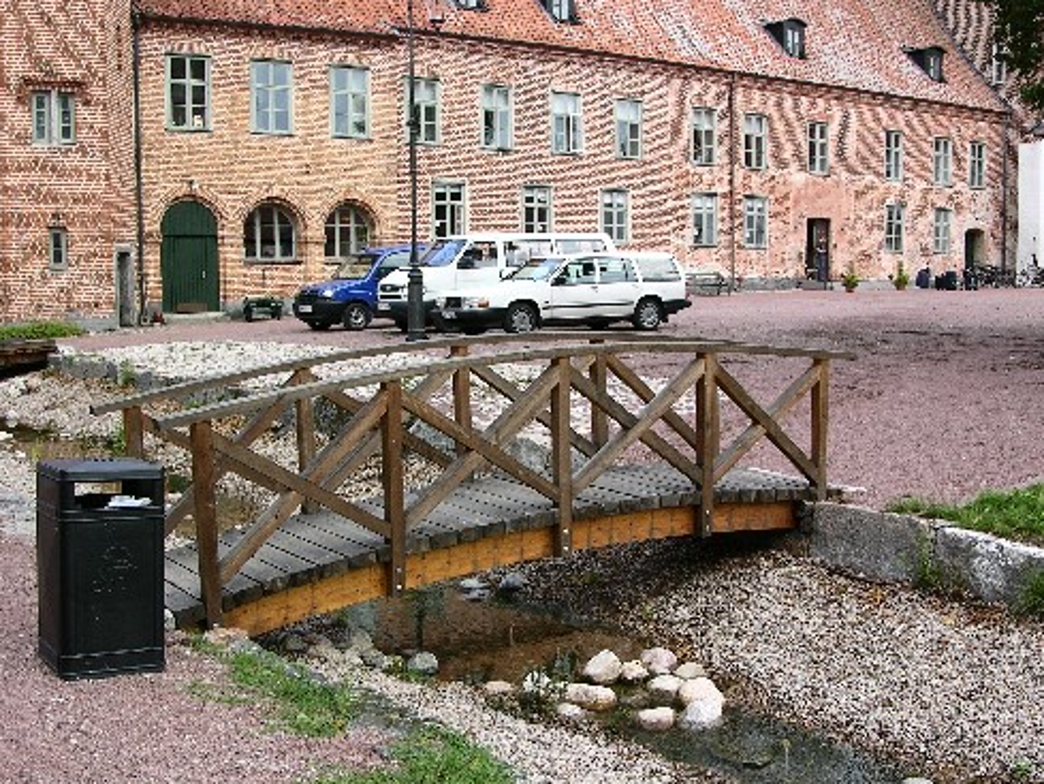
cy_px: 438
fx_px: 1267
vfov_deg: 34.3
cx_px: 509
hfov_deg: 44.8
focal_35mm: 42
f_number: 5.6
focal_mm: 8.9
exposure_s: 1/69.4
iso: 50
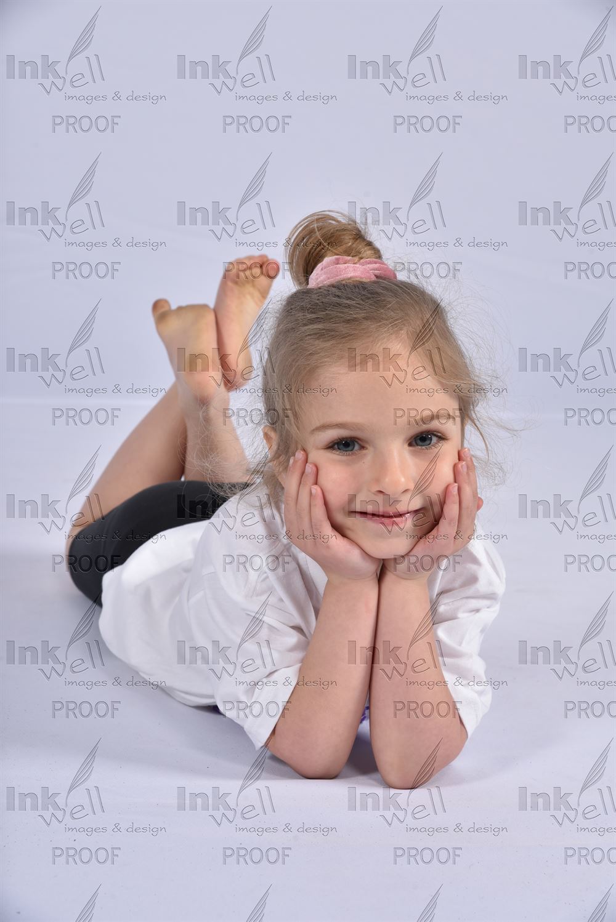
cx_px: 308
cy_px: 461
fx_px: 1923
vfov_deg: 27.0
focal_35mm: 75
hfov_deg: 18.2
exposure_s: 1/200
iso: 250
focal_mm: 75
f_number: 8
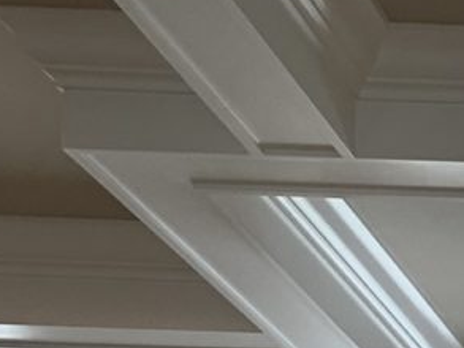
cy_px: 888
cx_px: 1153
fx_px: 1918
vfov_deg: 9.1
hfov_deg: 11.3
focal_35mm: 143
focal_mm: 4.25
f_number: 1.8
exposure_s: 1/120
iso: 32
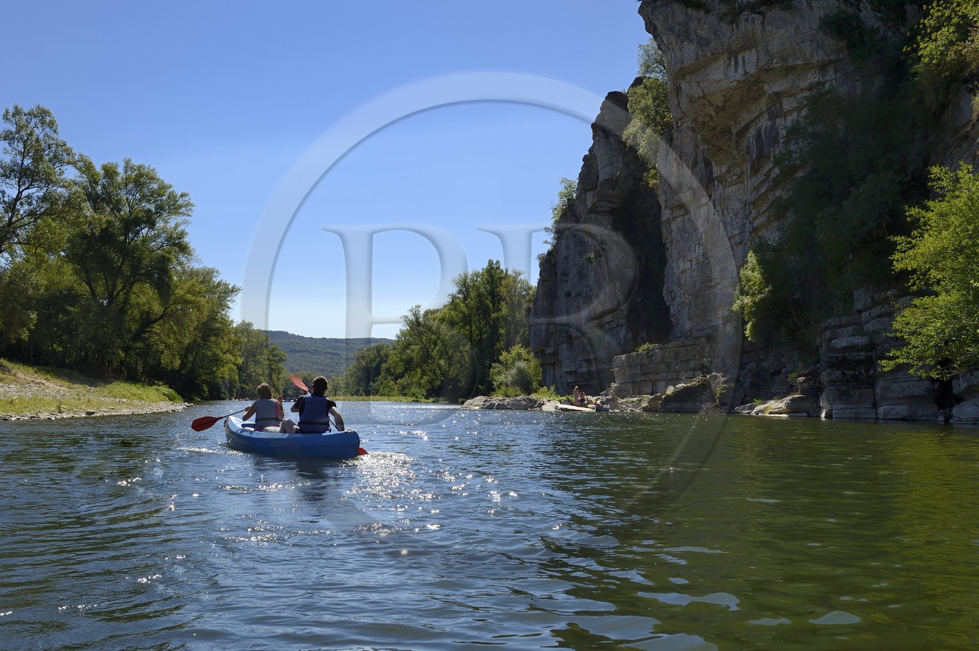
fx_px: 924
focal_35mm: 34
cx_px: 490
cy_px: 326
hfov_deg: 55.8
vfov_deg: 38.8
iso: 200
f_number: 11
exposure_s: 1/320
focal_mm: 34
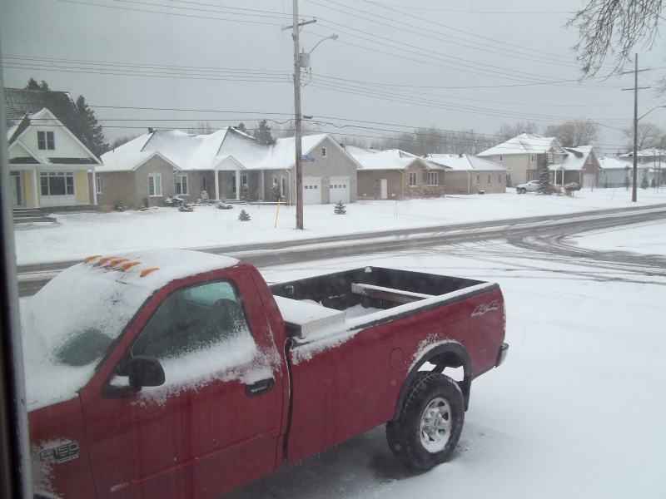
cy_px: 250
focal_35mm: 32
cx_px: 333
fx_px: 616
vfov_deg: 44.2
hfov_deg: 56.8
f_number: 8.8
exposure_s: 1/125
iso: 64
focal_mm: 5.7
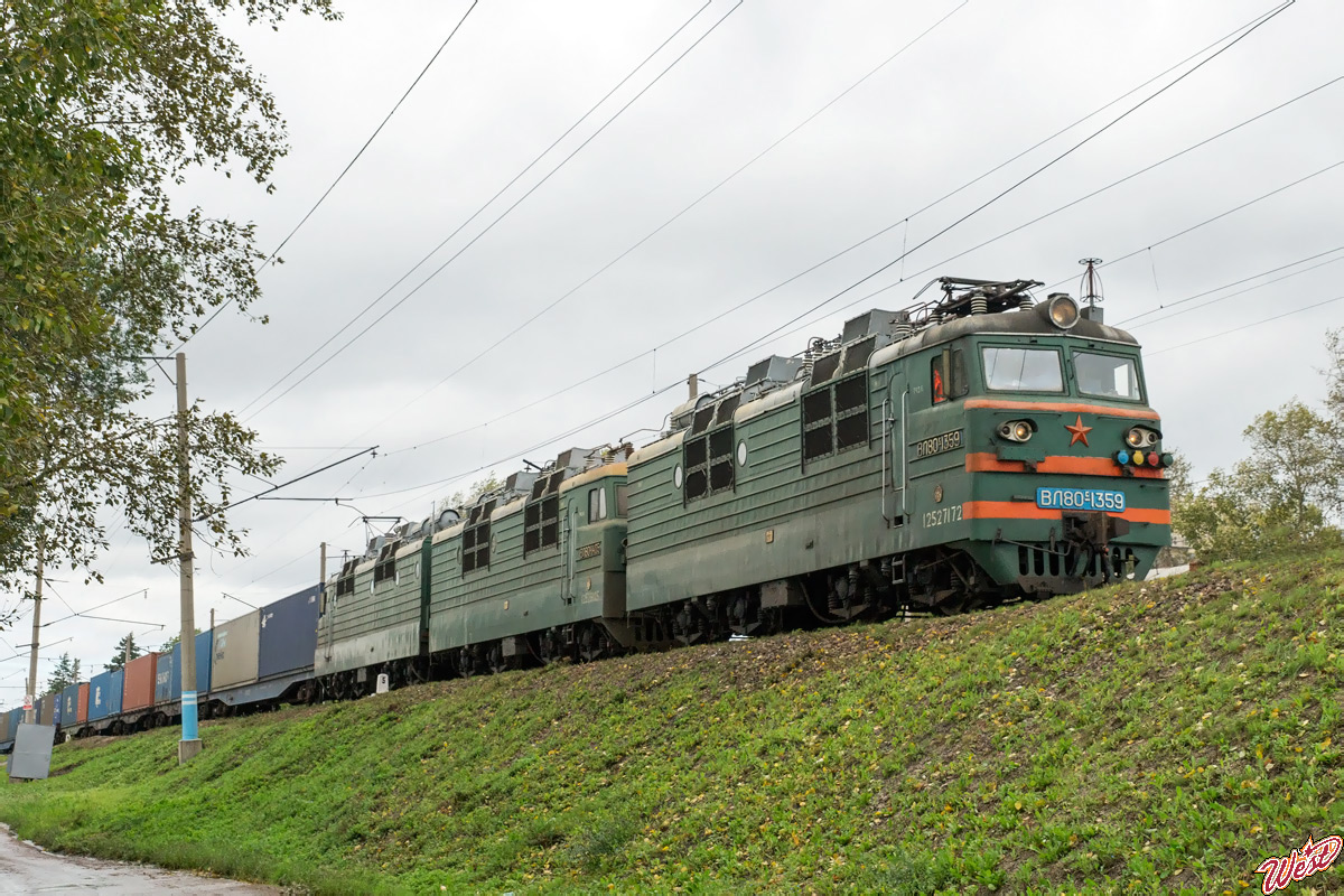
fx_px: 1680
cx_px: 672
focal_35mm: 45
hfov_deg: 43.6
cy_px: 448
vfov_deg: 29.9
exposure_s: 1/1000
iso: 400
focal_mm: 30
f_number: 8
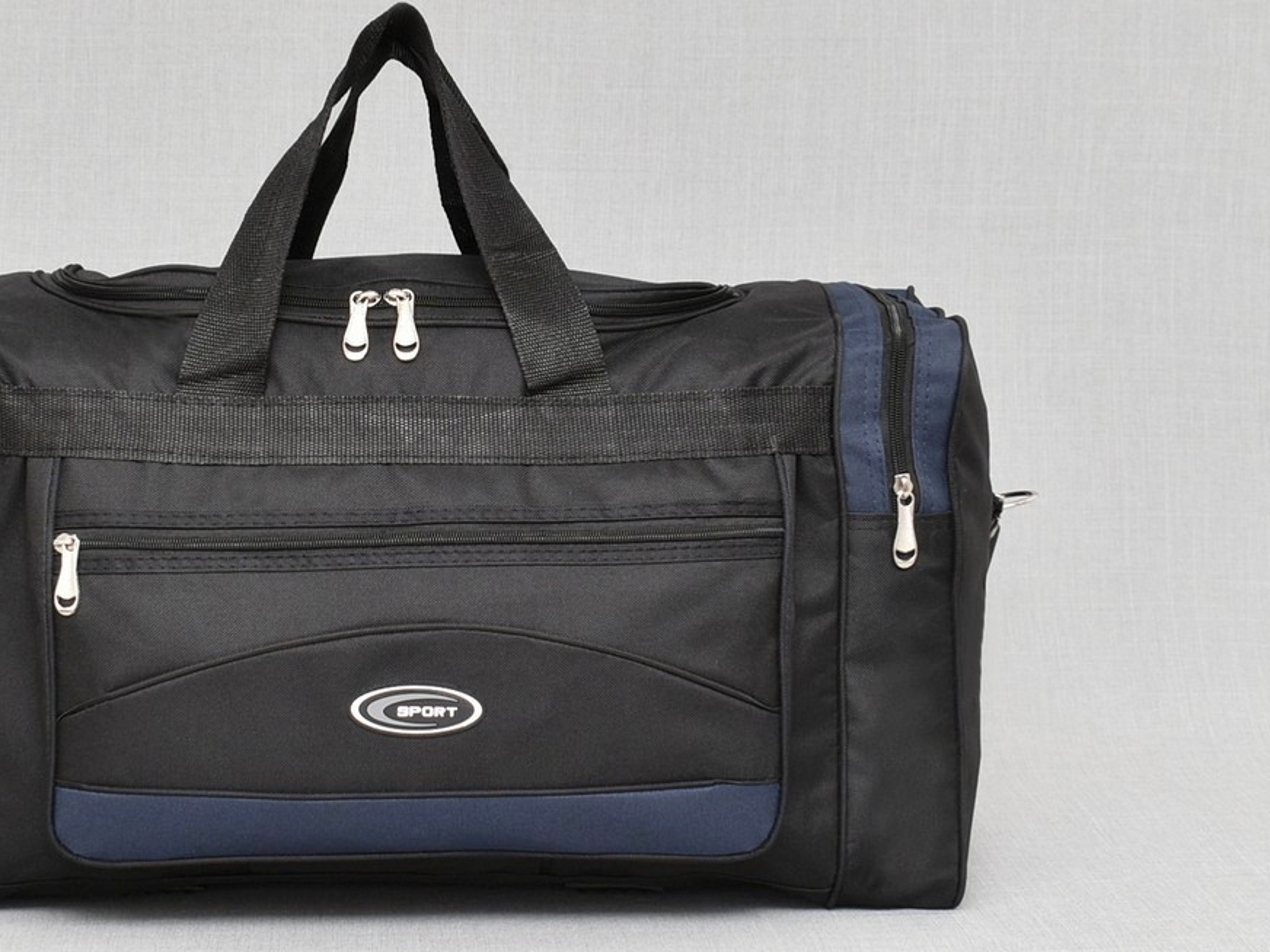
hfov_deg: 29.2
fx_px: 2411
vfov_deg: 22.4
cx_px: 371
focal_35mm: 66
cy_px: 472
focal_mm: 31
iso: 100
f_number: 5.6
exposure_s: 1/60
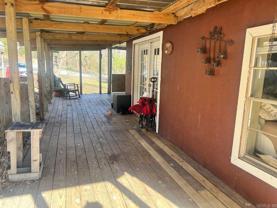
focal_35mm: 26
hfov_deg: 67.3
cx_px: 138
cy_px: 104
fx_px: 208
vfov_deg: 53.1
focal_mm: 5.7
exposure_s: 1/230
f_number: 1.5
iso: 50
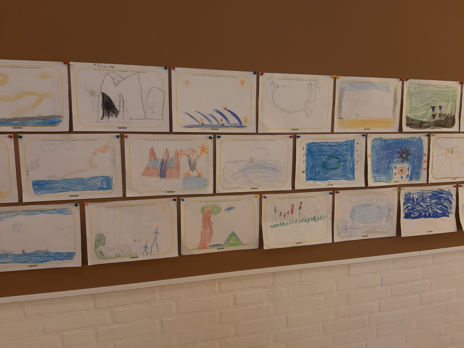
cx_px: 232
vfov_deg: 51.4
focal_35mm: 27
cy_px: 174
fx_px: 362
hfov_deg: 65.3
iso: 80
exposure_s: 1/50
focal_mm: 3.93
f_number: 1.7
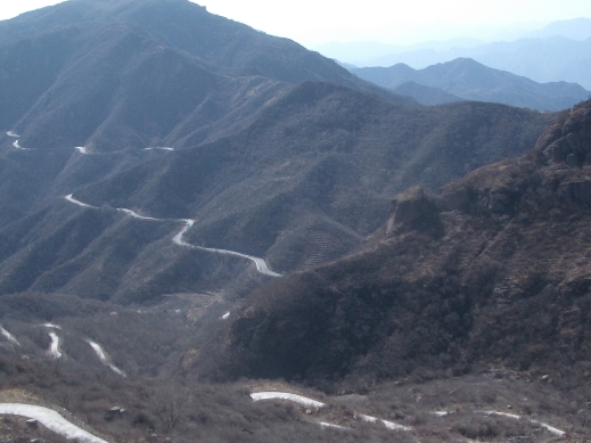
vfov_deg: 26.9
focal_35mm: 54
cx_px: 313
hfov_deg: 35.5
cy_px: 280
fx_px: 922
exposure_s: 1/400
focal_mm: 5.8
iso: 50
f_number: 4.3
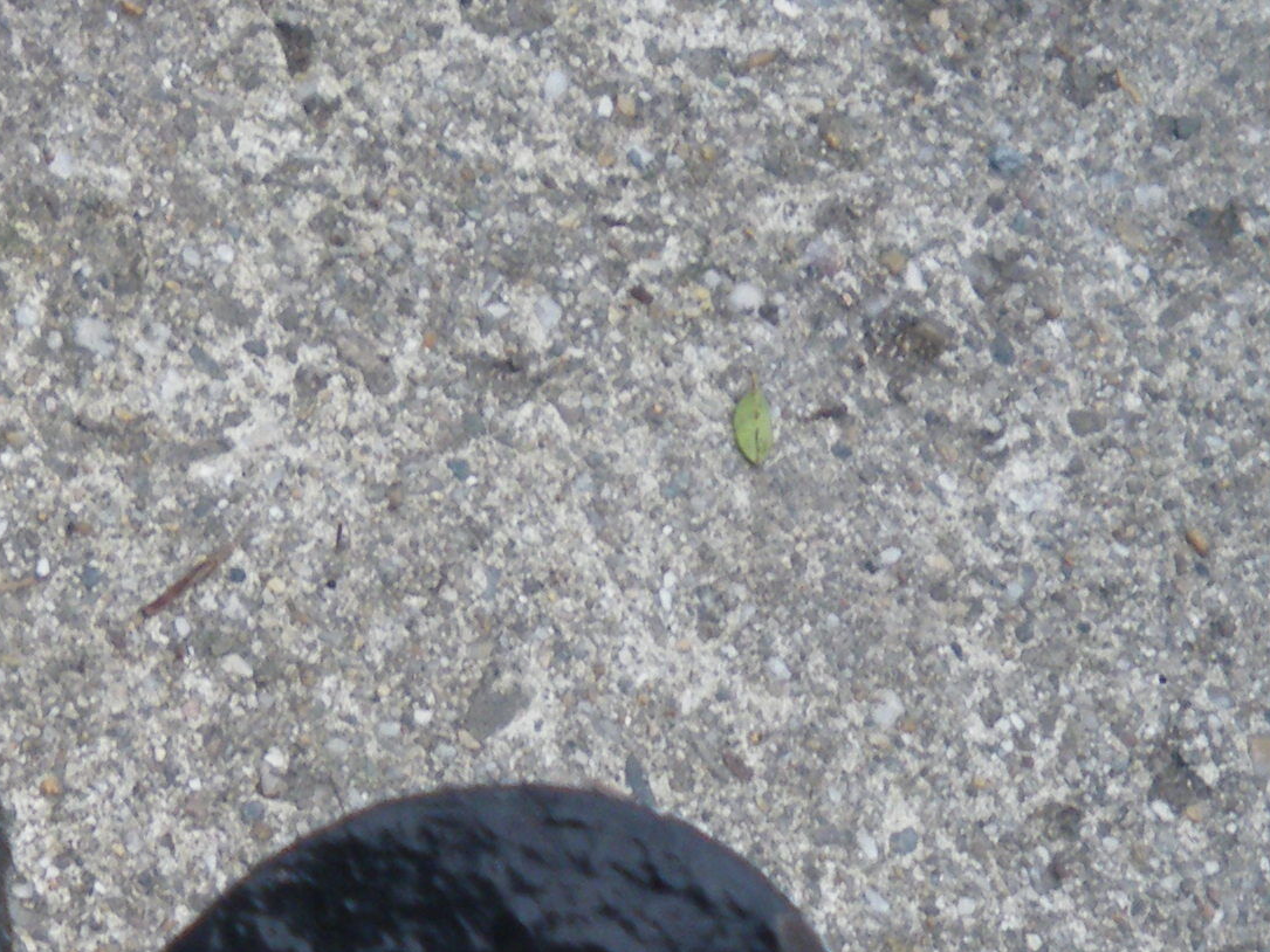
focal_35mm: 121
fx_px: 4440
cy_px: 1104
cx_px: -461
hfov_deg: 15.4
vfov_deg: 12.0
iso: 100
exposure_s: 1/50
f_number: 3.5
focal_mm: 6.3
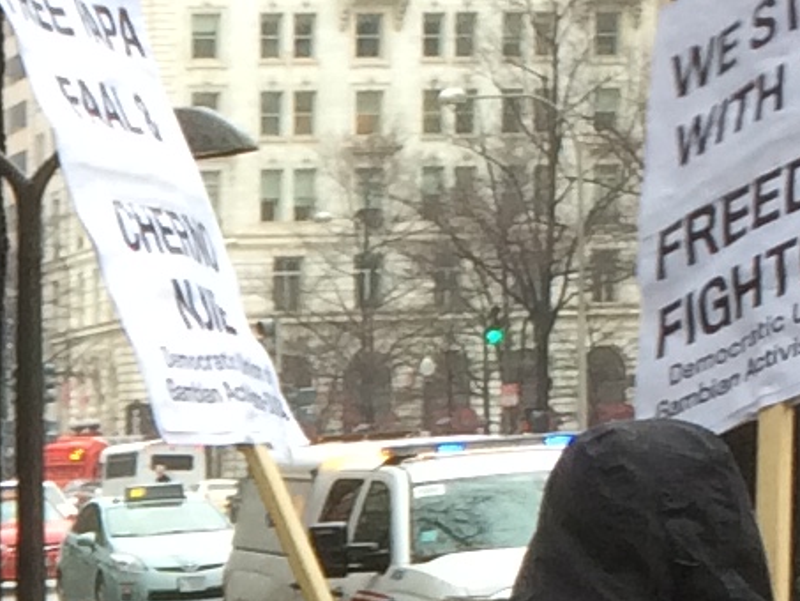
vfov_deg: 6.9
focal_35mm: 209
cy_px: 1103
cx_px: -701
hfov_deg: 9.0
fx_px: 4831
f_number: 2.2
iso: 40
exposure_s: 1/120
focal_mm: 4.15
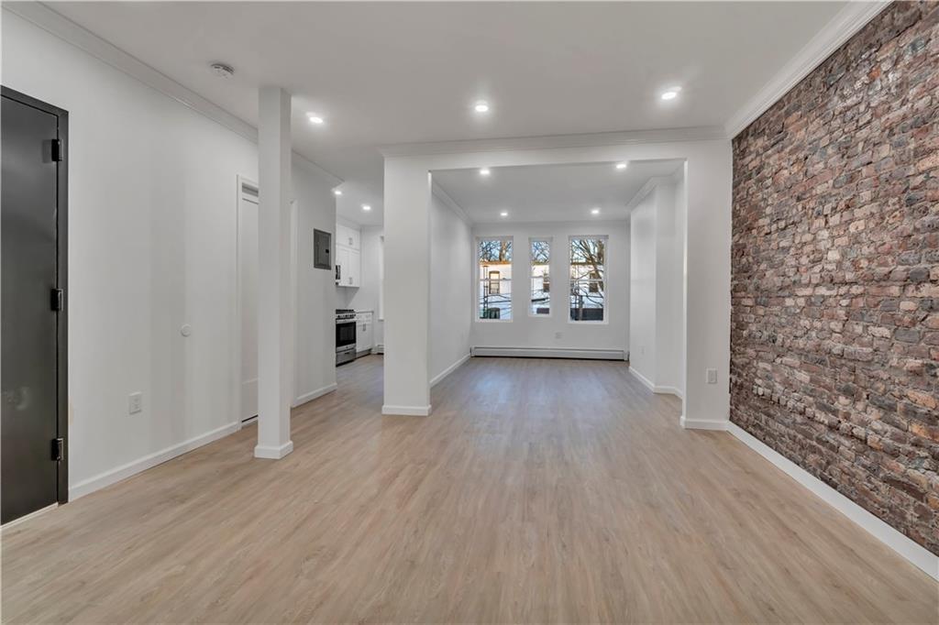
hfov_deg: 100.4
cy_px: 312
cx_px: 470
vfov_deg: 77.3
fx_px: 391
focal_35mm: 15
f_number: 9
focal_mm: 10
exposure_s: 1/3.33
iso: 100
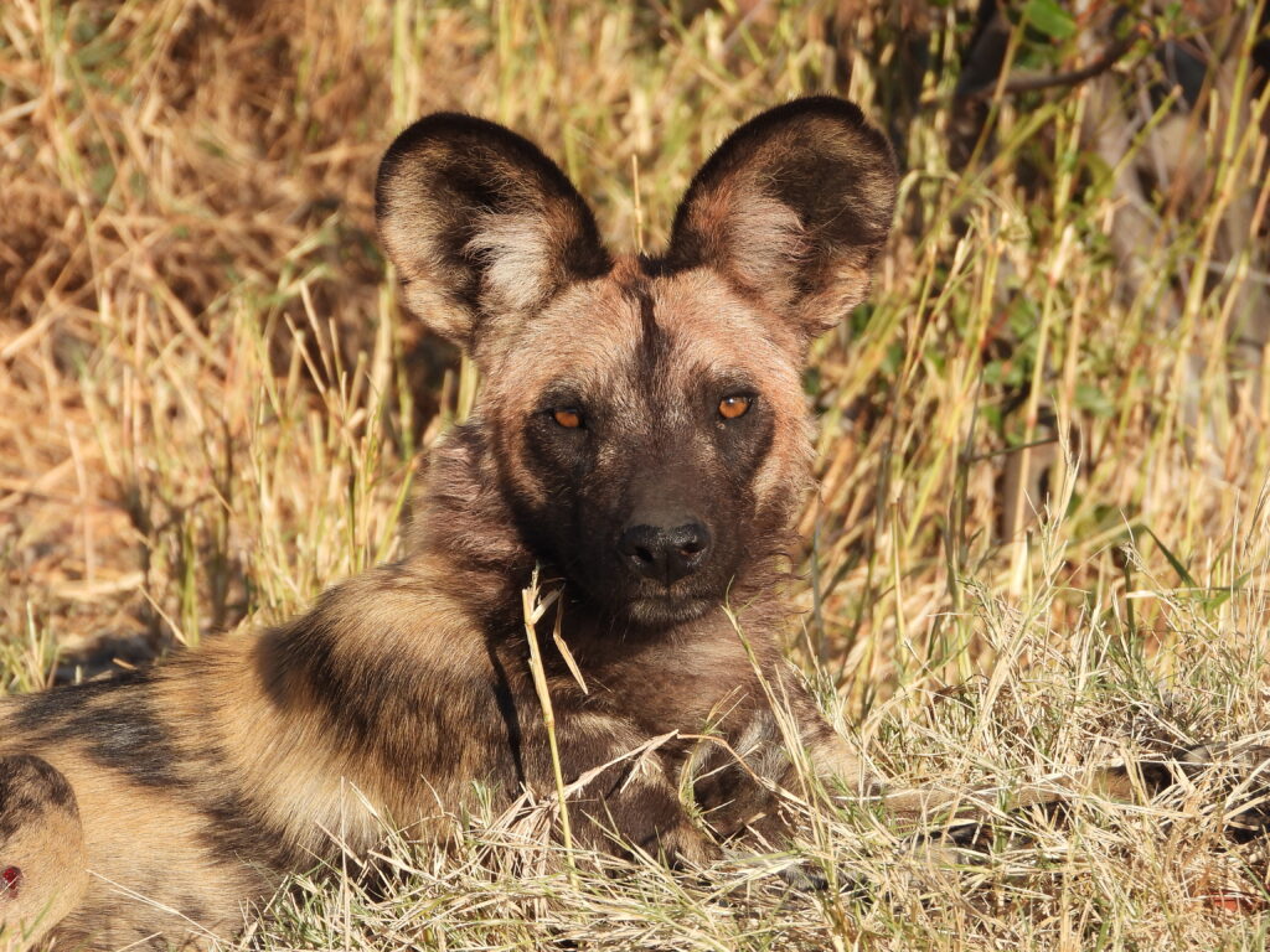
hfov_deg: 2.8
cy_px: 476
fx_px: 25682
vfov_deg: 2.1
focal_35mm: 700
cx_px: 635
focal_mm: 126
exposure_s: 1/400
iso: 100
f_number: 5
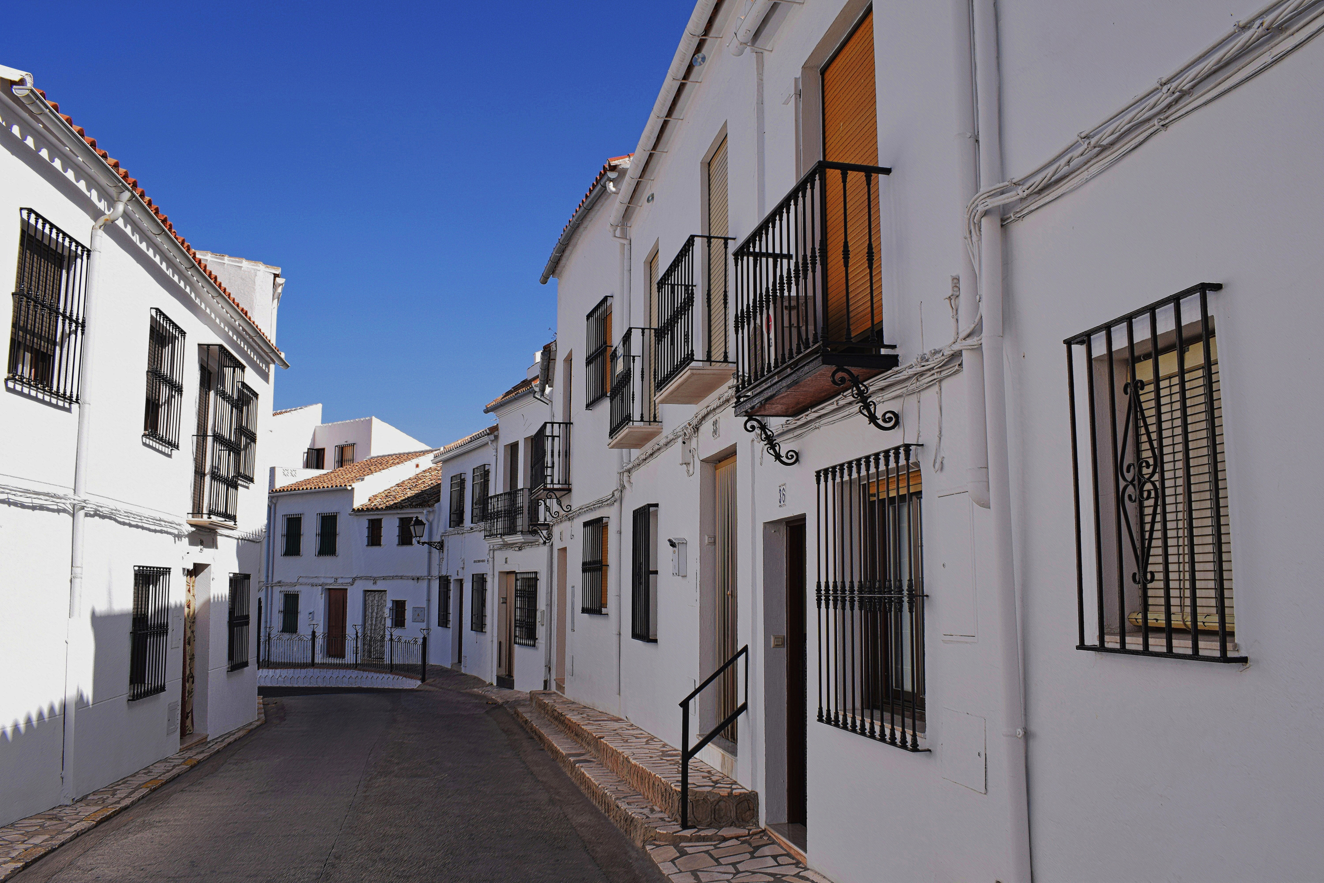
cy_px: 442
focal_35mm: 30
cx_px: 662
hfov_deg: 61.9
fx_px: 1103
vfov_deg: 43.6
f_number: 10
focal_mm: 20
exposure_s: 1/400
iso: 200
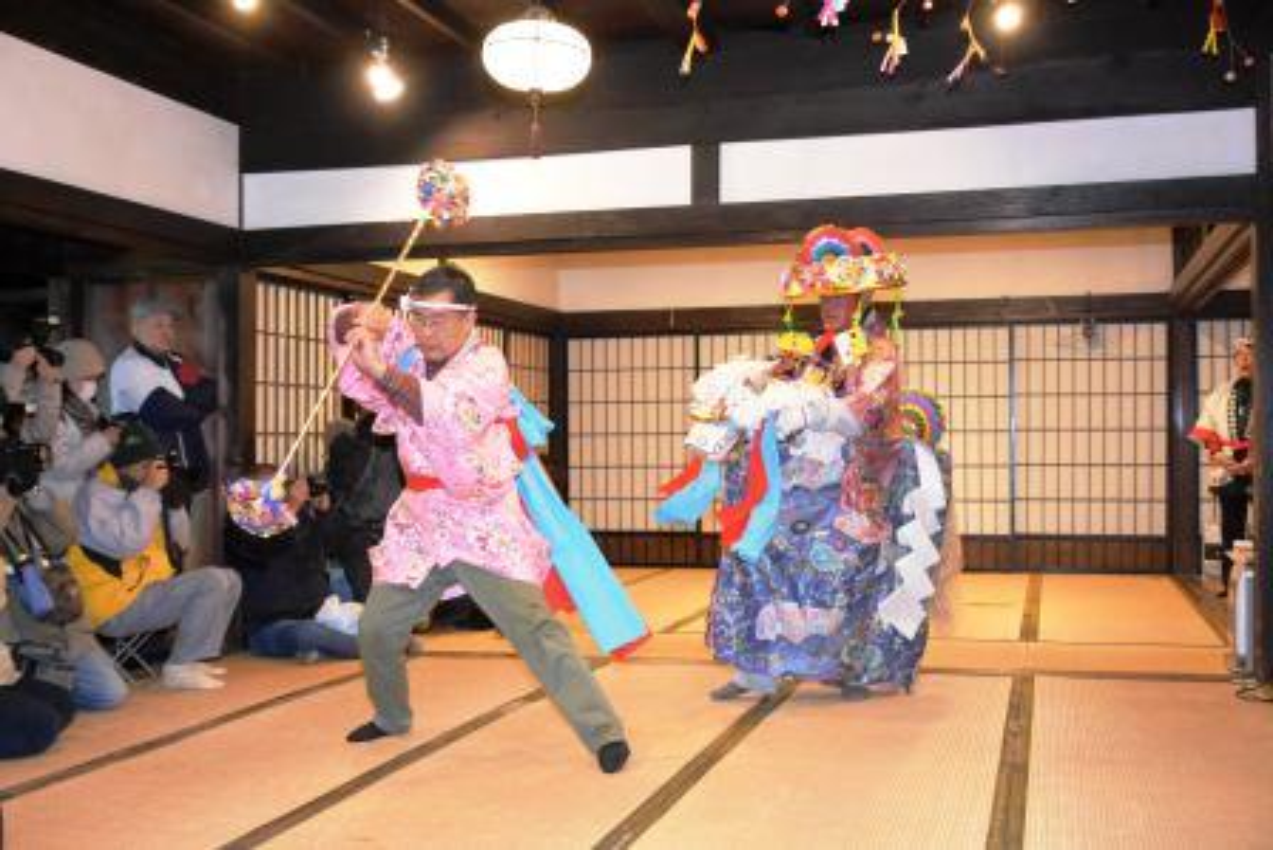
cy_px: 425
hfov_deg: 49.5
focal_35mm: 39
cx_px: 636
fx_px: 1379
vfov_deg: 34.2
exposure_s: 1/250
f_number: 4
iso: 6400
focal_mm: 26
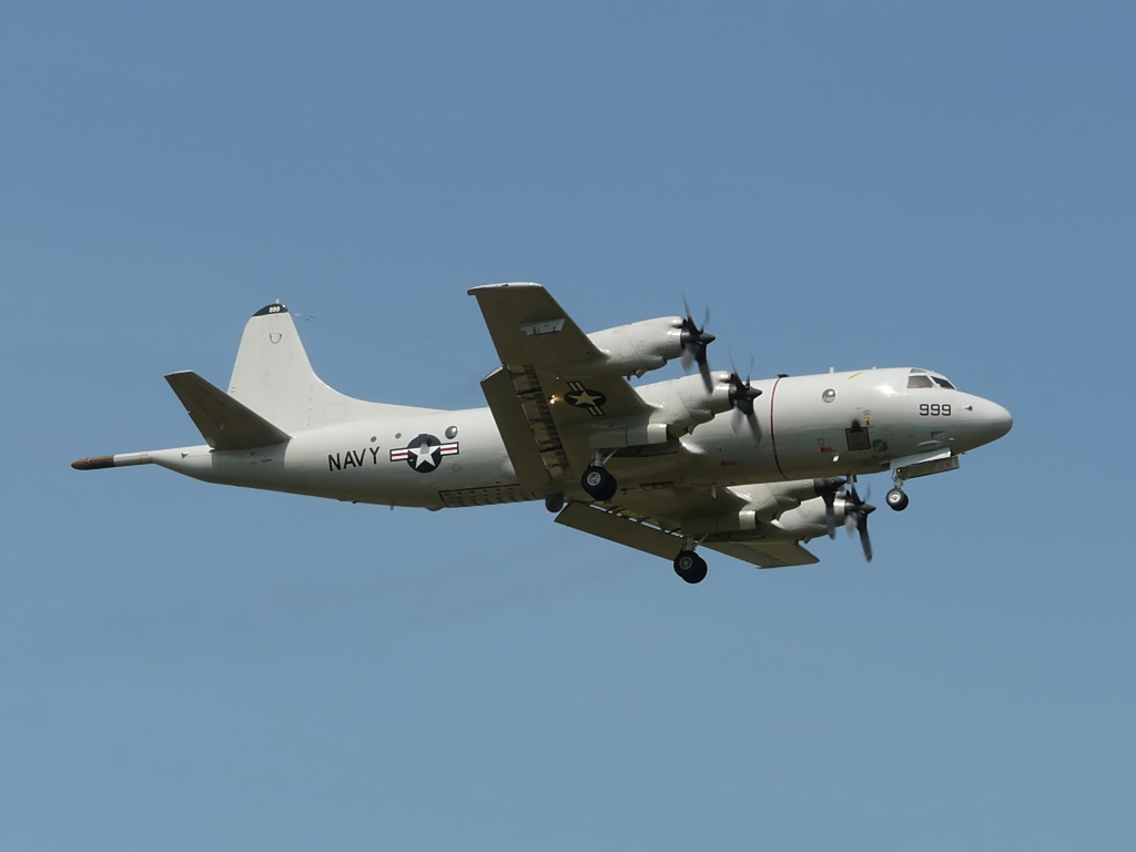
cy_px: 426
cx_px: 568
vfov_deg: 13.2
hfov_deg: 17.6
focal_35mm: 112
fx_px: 3676
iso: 100
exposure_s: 1/400
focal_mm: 18.3
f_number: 7.1
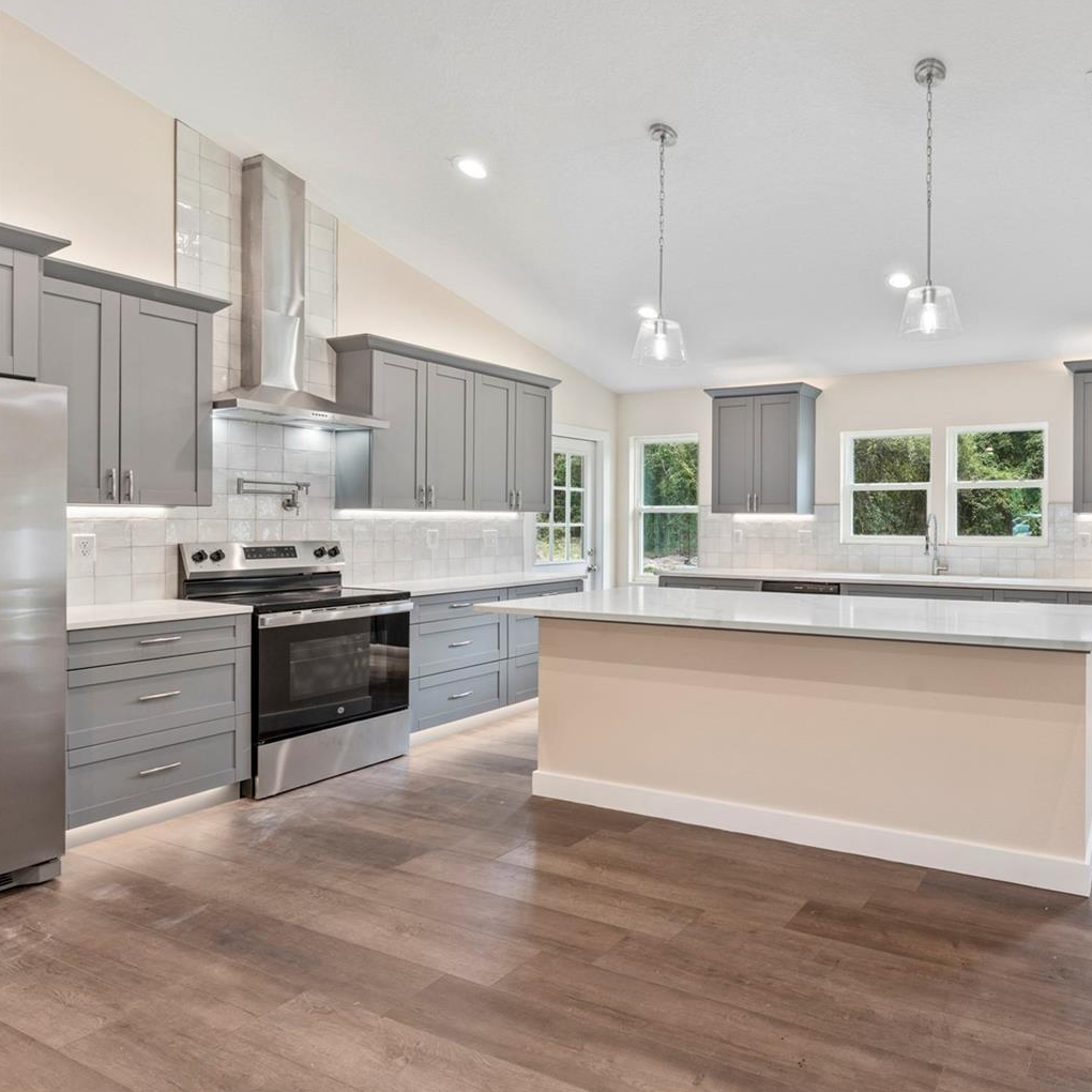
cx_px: 850
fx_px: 738
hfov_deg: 67.2
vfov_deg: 73.0
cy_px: 527
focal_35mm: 21
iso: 320
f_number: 8
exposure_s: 1/8
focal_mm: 15.5
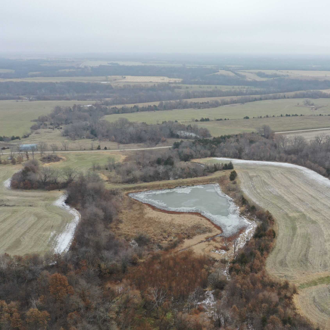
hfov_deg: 44.8
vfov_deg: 46.0
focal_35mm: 36
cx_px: 240
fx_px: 388
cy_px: 165
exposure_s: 1/200
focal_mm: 10.26
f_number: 5
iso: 100
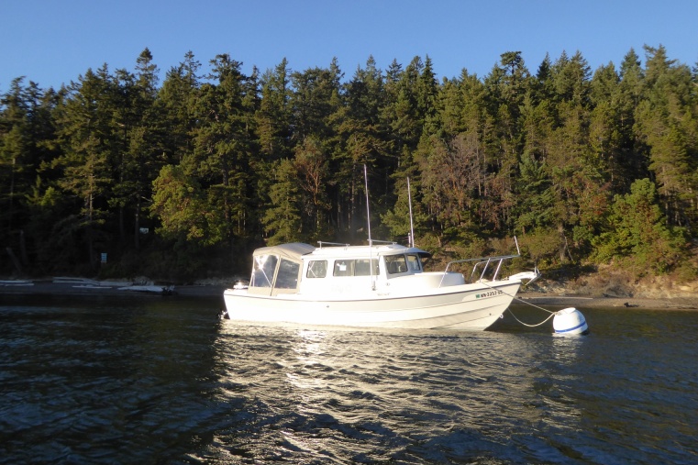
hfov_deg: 54.4
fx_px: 678
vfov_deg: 37.8
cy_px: 216
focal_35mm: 35
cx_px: 360
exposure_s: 1/500
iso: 160
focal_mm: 5.4
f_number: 3.5
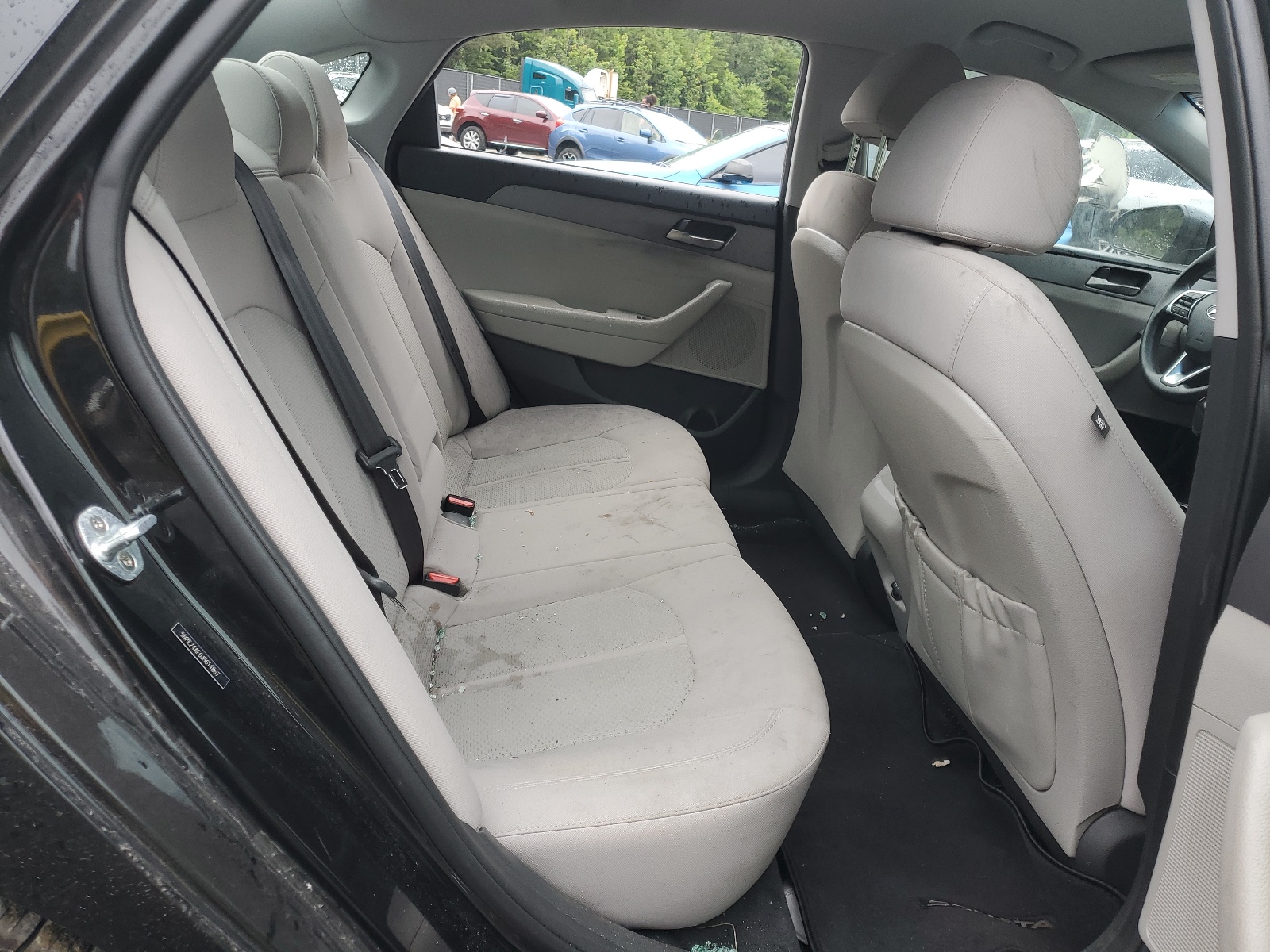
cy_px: 476
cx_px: 635
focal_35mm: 26
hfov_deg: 67.3
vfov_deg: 53.1
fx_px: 954
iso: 50
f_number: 1.5
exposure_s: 1/182
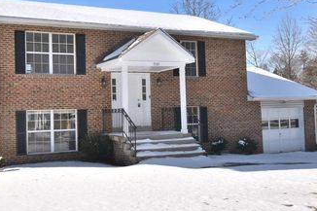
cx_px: 124
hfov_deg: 42.5
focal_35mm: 46
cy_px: 96
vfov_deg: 29.2
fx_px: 405
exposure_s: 1/200
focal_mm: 20
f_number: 13
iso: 100
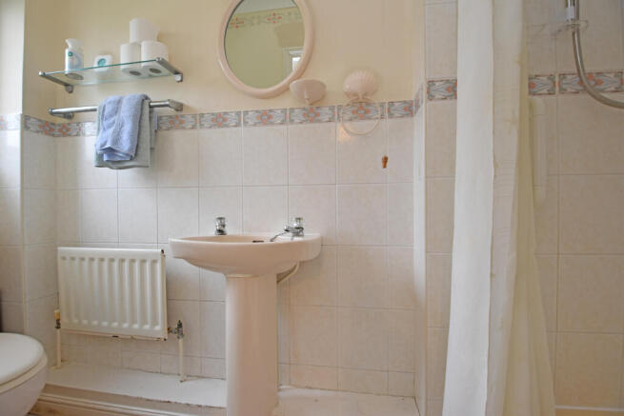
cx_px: 312
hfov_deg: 100.4
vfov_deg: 77.4
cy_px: 208
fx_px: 260
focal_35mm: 15
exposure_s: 1/160
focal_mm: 10
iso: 800
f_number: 4.5
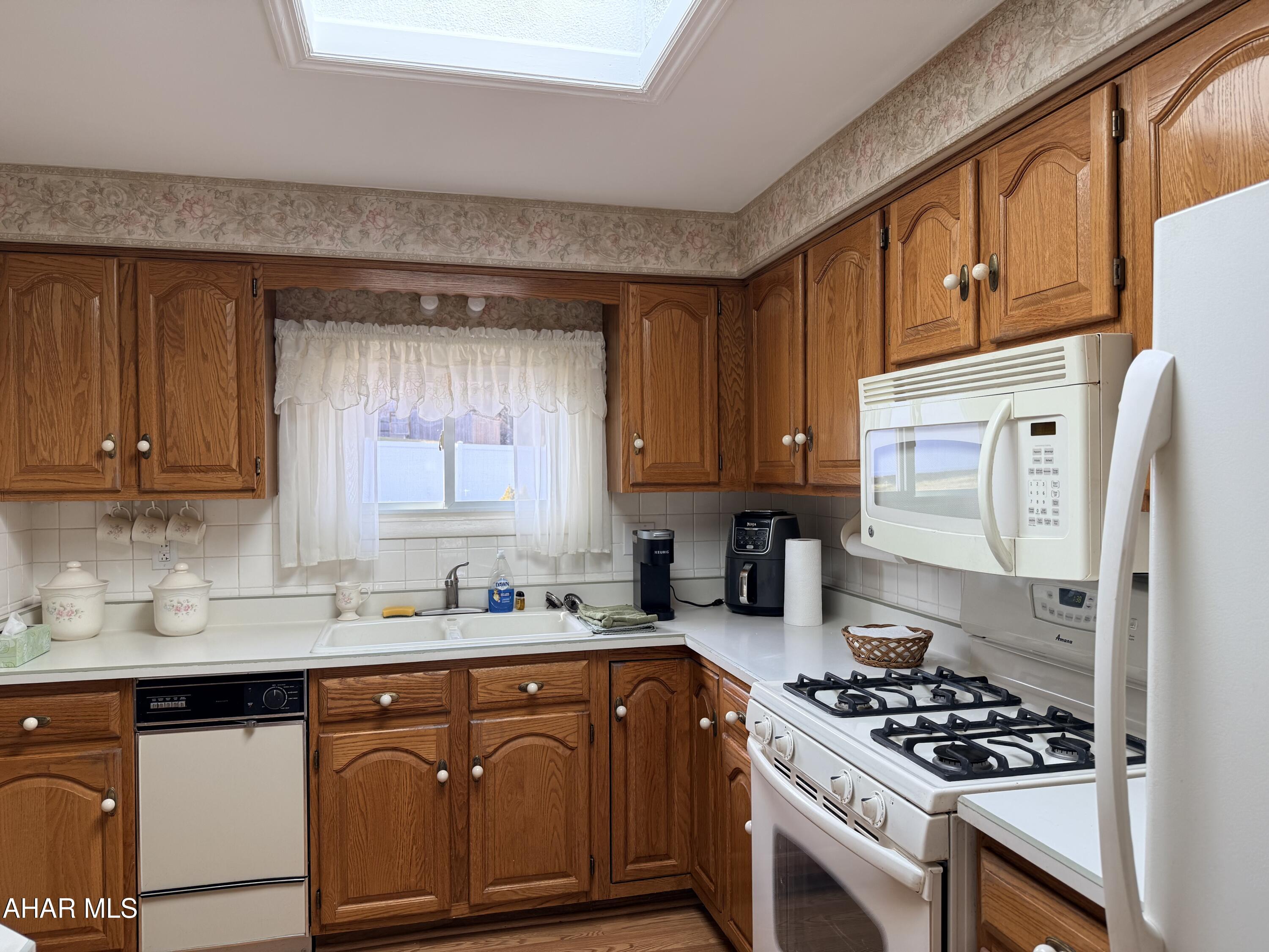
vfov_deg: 56.8
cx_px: 634
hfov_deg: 71.6
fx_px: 880
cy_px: 476
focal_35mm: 24
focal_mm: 6.76
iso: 125
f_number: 1.78
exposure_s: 1/233
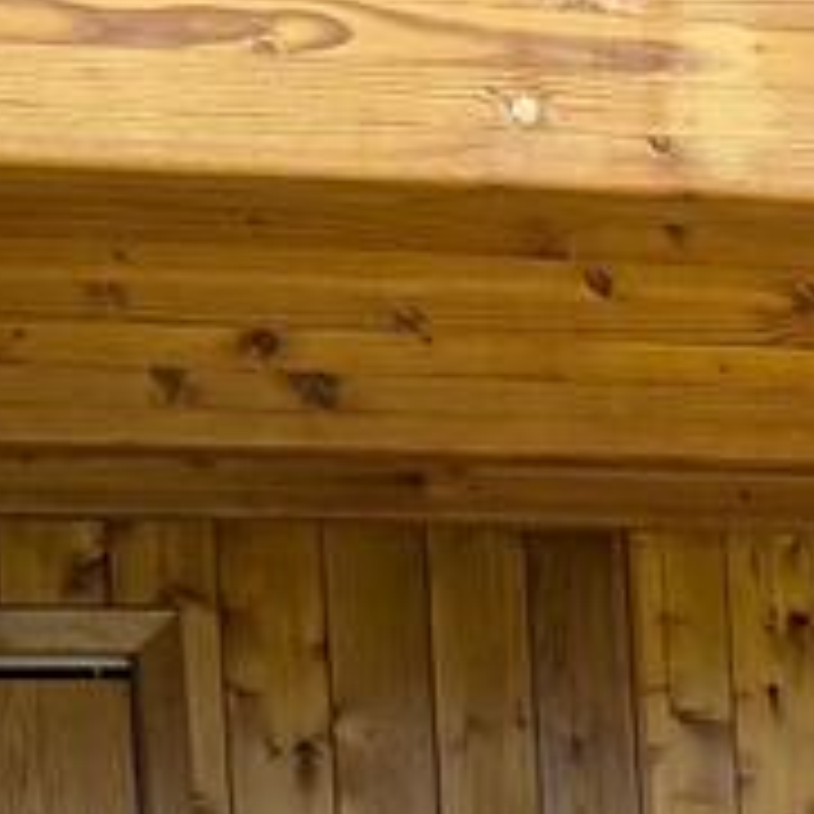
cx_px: 2087
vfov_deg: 10.0
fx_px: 4496
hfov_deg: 9.1
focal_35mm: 169
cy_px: 1255
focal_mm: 6.76
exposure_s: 1/111
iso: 200
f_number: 1.78
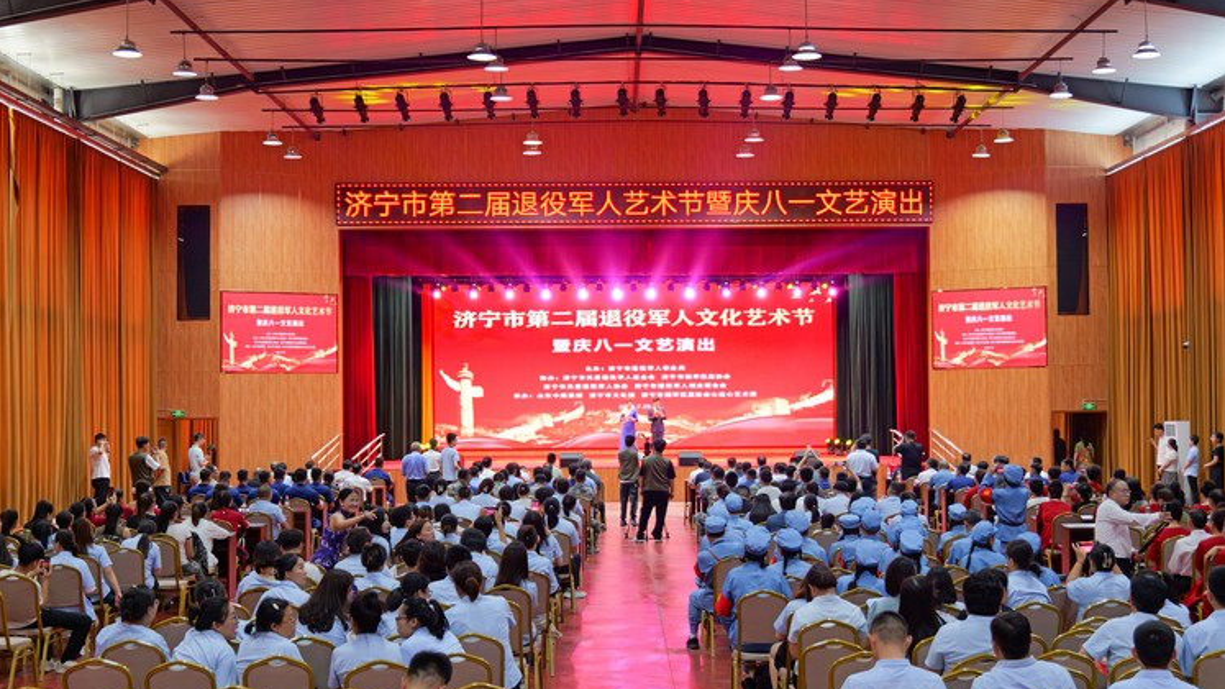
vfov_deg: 29.0
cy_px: 374
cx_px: 613
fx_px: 1332
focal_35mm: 41
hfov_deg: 49.4
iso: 1000
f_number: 4.7
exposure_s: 1/100
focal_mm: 39
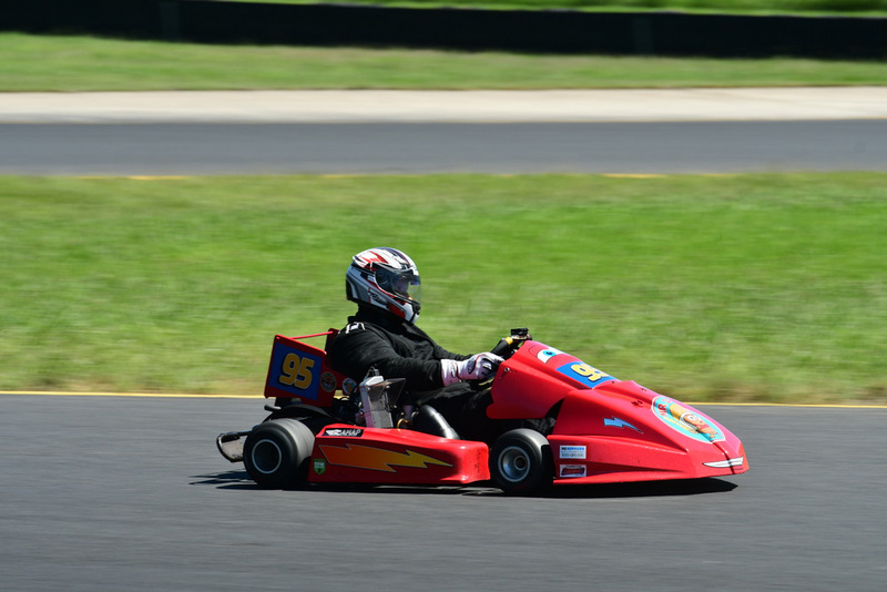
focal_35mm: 285
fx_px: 7024
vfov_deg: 4.8
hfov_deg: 7.2
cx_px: 444
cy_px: 296
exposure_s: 1/250
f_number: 11
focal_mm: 190
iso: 250
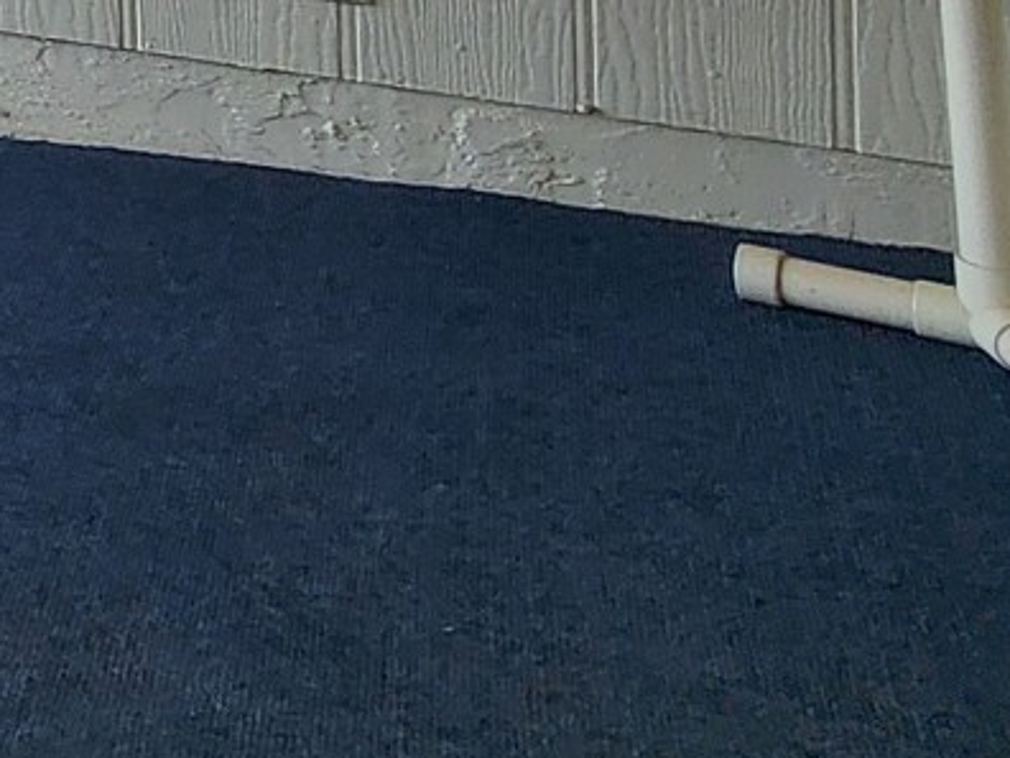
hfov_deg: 15.9
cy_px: -833
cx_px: -1229
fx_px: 2393
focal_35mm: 82
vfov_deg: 14.4
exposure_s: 1/120
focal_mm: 2.2
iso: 80
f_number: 2.2
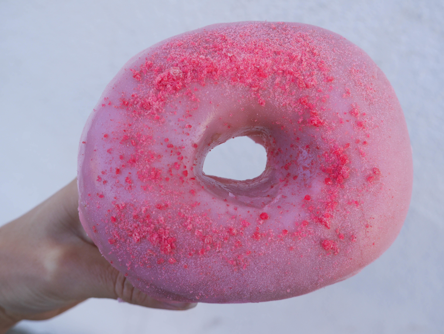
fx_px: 488
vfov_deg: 37.7
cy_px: 167
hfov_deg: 49.0
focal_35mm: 38
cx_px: 222
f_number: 5
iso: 200
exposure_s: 1/160
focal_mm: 19
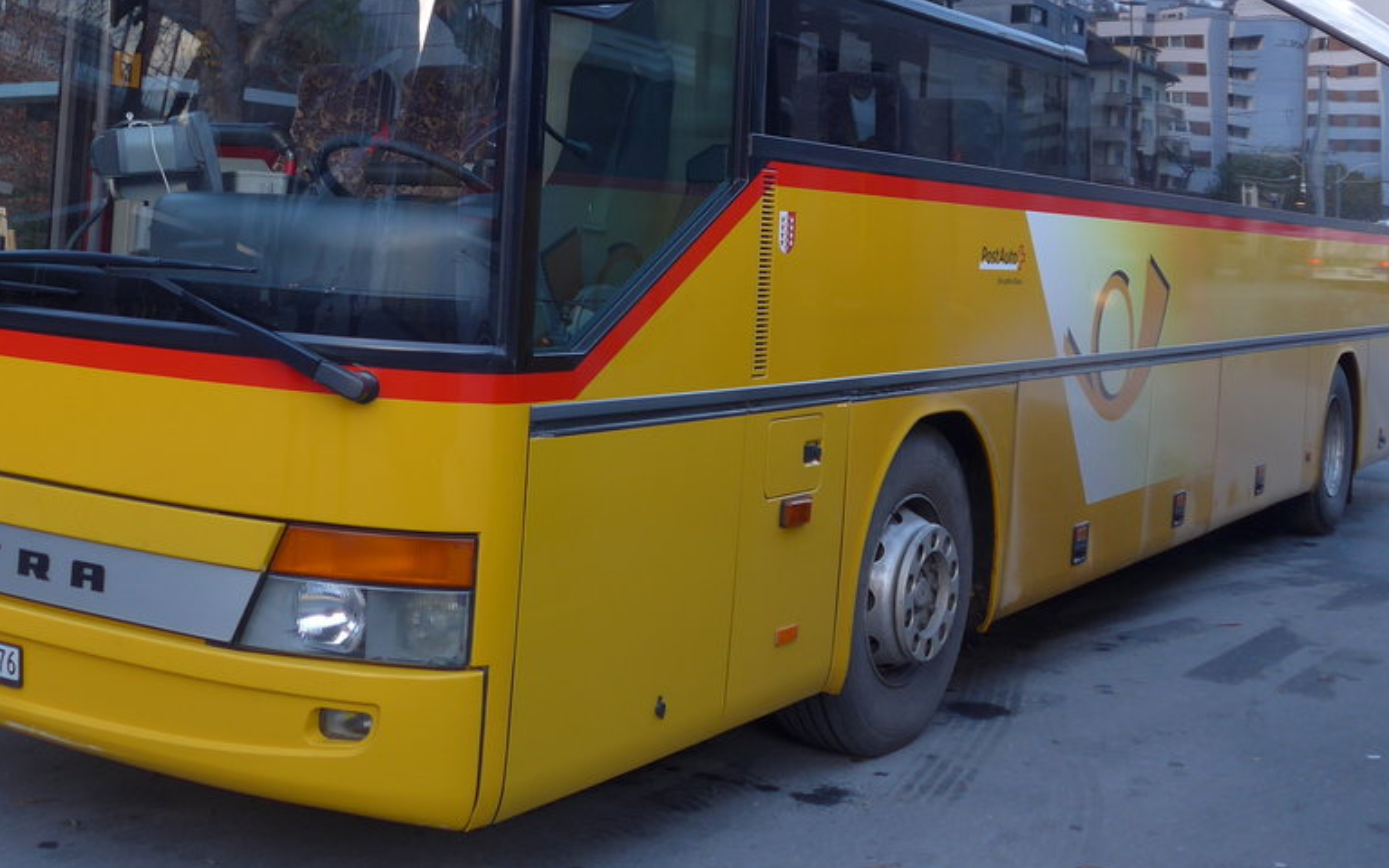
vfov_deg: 26.2
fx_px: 1817
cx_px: 584
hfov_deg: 41.7
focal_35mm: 48
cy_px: 139
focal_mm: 6
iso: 100
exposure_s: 1/60
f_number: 2
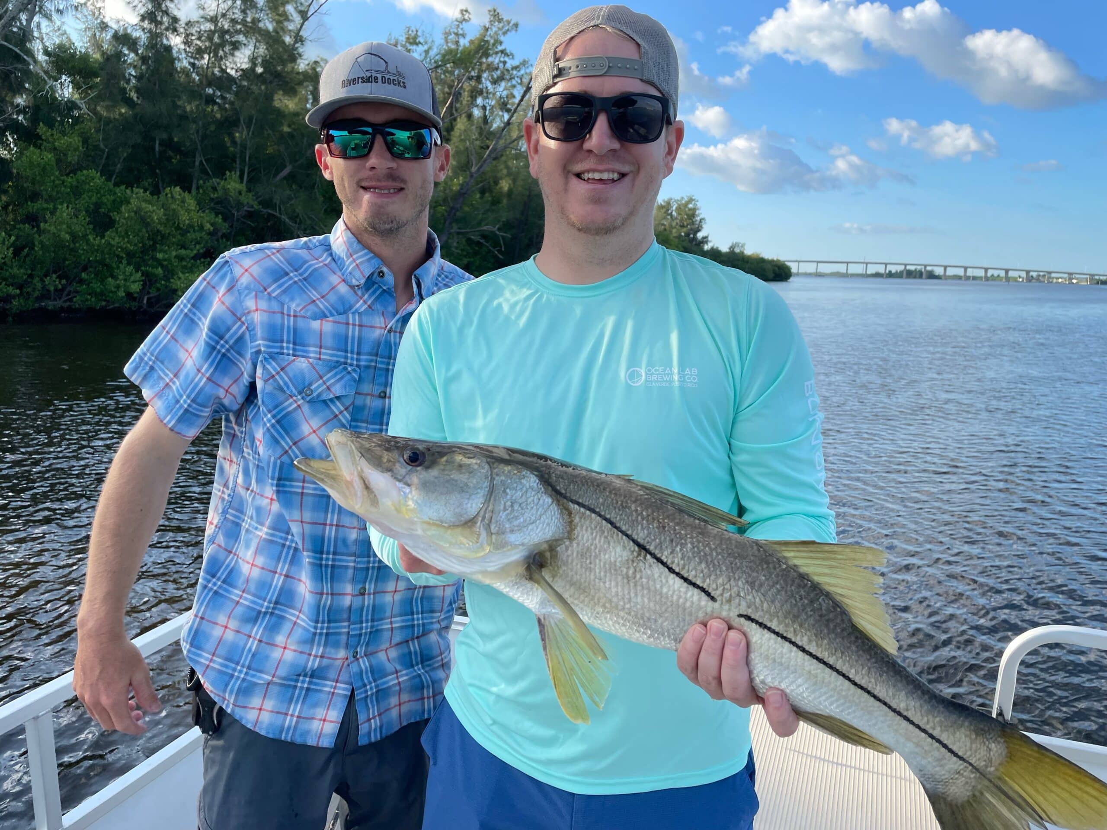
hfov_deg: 67.3
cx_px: 554
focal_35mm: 26
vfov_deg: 53.1
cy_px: 415
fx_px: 831
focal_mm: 4.2
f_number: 1.6
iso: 32
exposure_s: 1/1114
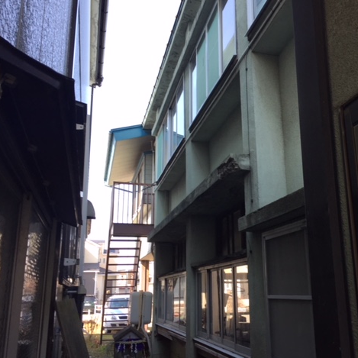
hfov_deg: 46.5
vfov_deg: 47.2
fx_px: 410
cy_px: 177
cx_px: 237
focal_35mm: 35
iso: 32
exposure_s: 1/206
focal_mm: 4.15
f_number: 2.2
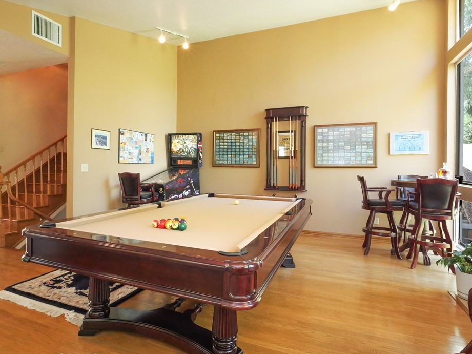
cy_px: 169
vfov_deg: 65.9
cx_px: 214
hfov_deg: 81.6
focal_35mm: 20
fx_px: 273
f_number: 8
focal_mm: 9
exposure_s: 1/60
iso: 2500
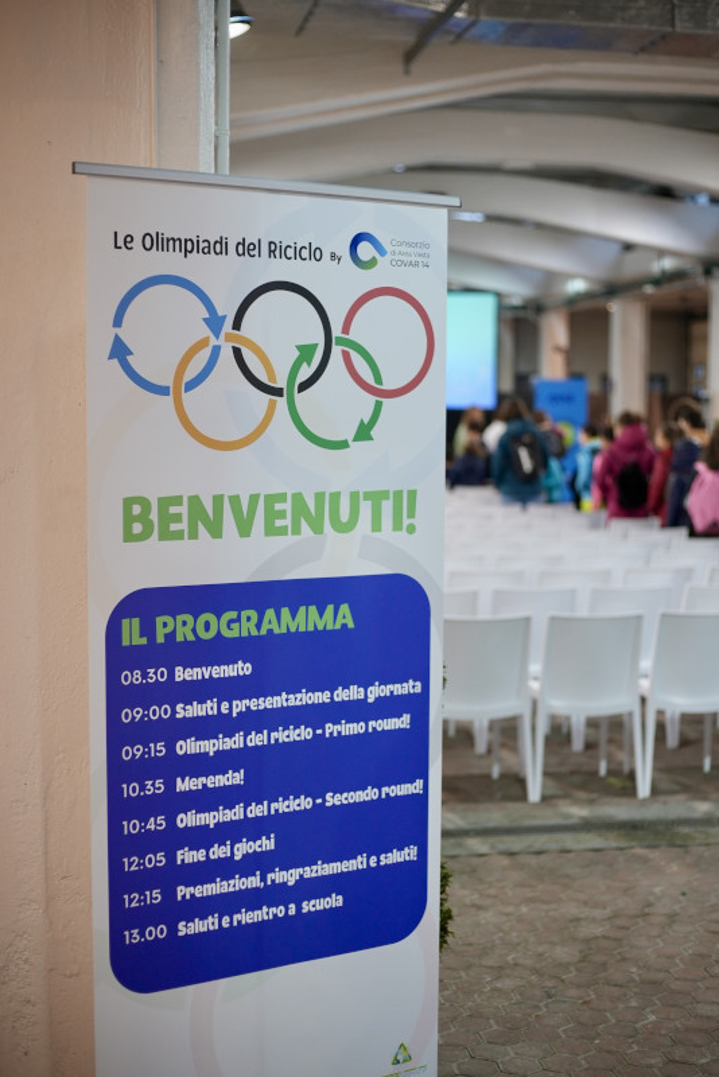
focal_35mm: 50
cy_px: 538
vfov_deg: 39.6
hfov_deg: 27.0
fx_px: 1497
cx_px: 360
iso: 1250
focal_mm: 50
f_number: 2.5
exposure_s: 1/160
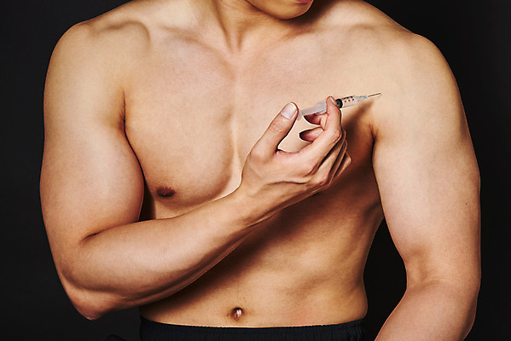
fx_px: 1491
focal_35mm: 105
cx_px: 256
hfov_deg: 19.4
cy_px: 170
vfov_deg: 13.1
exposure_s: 1/125
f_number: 20
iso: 100
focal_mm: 105
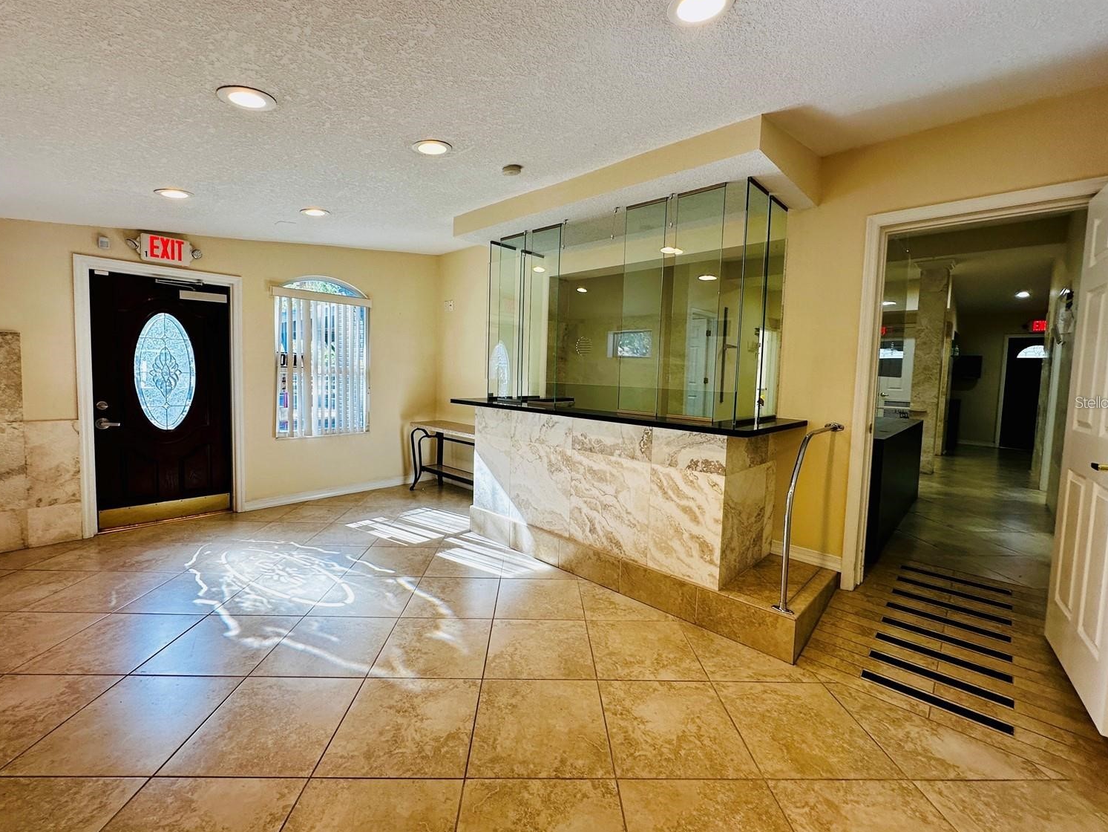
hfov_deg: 98.2
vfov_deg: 81.7
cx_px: 551
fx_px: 480
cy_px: 402
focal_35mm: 15
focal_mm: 2.22
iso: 50
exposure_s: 1/120
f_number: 2.2
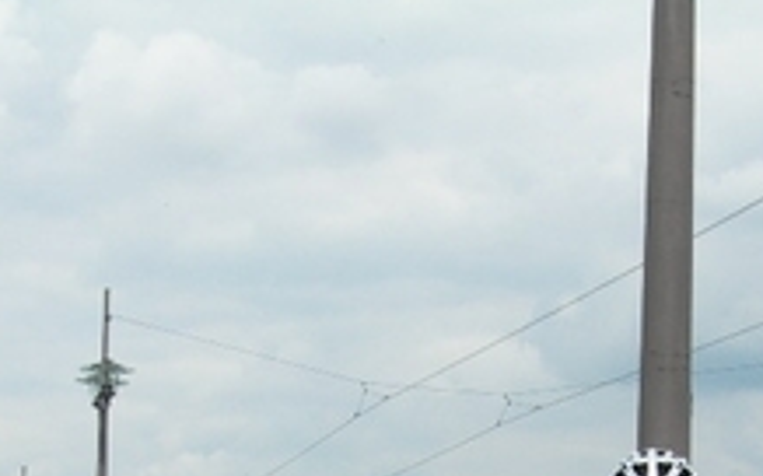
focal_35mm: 111
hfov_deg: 18.8
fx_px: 2307
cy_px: 770
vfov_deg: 11.2
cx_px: 430
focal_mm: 7.8
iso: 50
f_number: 4.8
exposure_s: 1/631
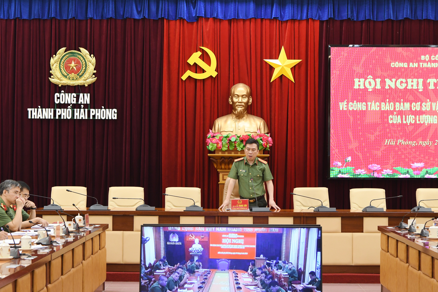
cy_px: 146
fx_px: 1022
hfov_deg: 24.2
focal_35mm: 84
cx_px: 219
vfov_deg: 16.3
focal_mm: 56
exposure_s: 1/60
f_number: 5.6
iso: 1000
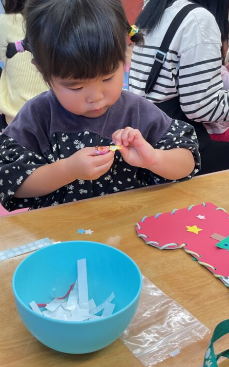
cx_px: 88
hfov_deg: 29.1
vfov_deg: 45.3
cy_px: 178
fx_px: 439
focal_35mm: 44
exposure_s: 1/60
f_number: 1.8
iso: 50
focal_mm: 3
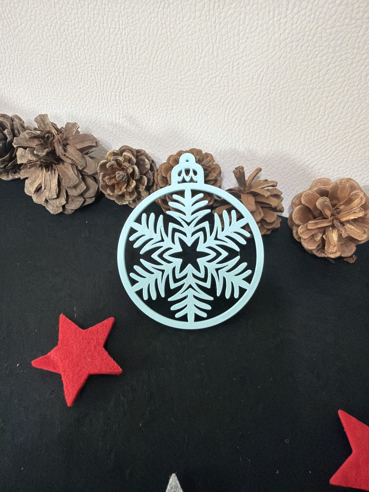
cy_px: 246
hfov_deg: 54.9
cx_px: 184
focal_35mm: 25
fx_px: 355
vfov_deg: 69.4
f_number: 2.2
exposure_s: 1/77
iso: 320
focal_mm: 2.22
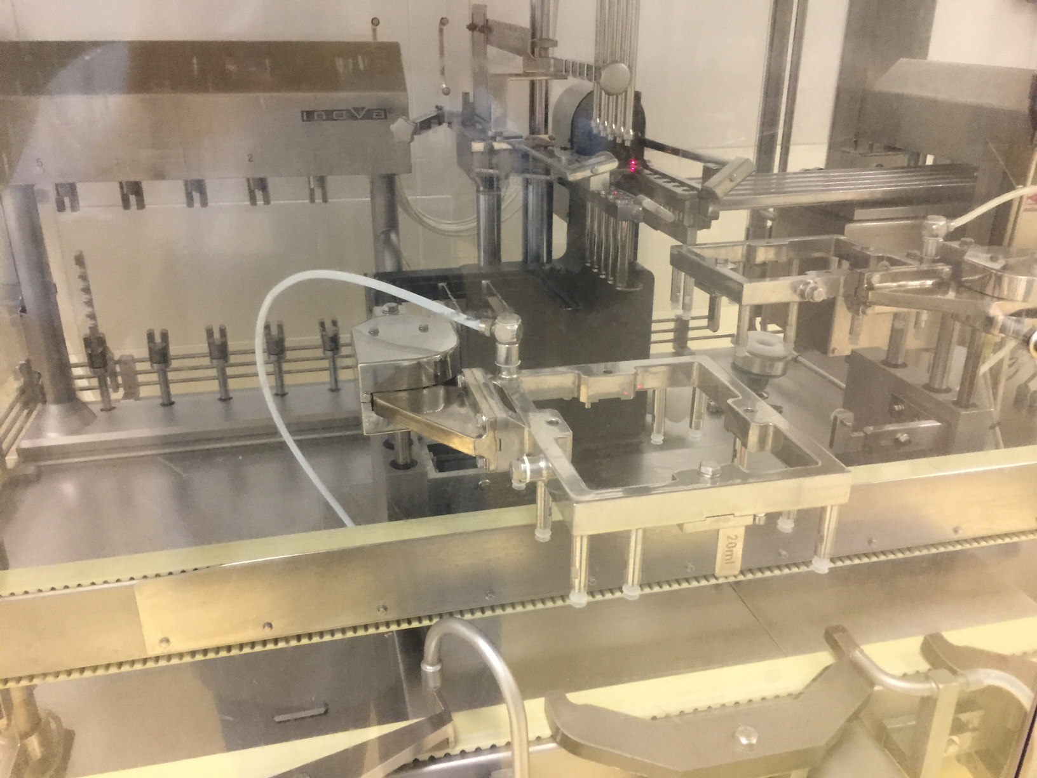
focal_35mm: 29
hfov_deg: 61.7
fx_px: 869
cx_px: 518
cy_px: 389
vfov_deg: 48.2
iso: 250
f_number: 2.2
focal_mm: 4.15
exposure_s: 1/33
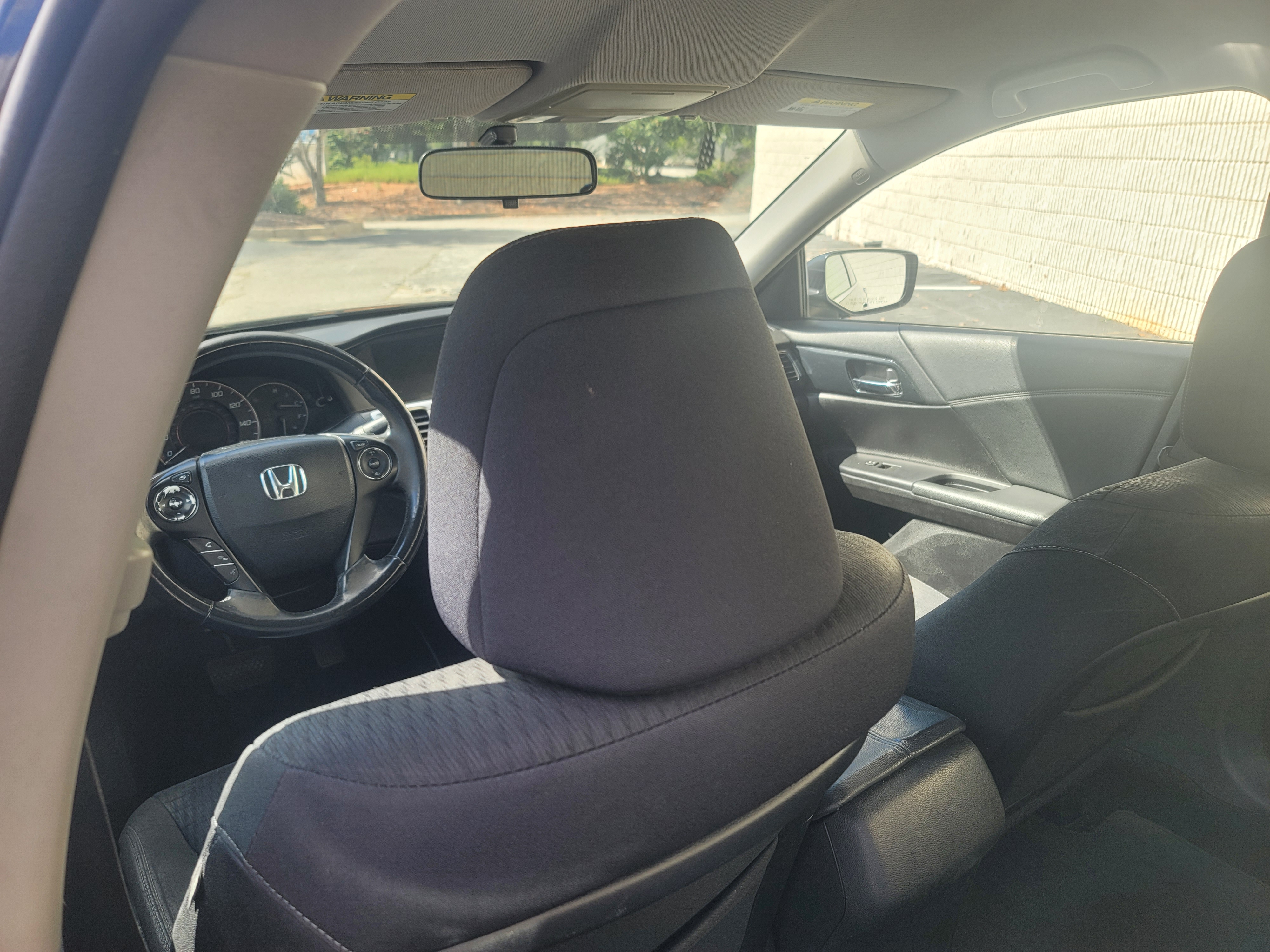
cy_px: 476
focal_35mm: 25
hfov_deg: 69.4
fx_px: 917
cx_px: 635
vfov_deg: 54.9
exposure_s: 1/145
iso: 20
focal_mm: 7
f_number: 1.8
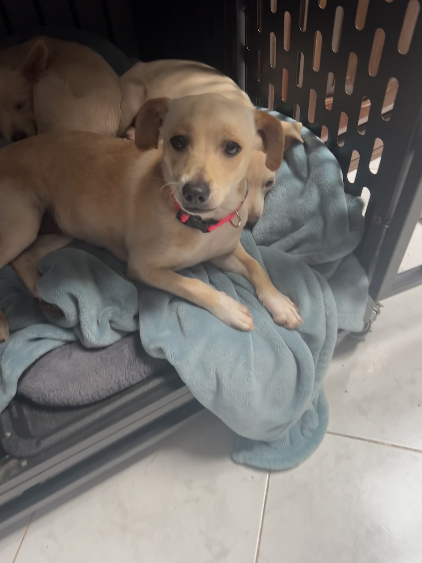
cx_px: 211
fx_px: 423
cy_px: 282
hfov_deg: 53.1
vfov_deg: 67.3
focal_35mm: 26
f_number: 1.5
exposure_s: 1/60
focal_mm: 5.7
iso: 125
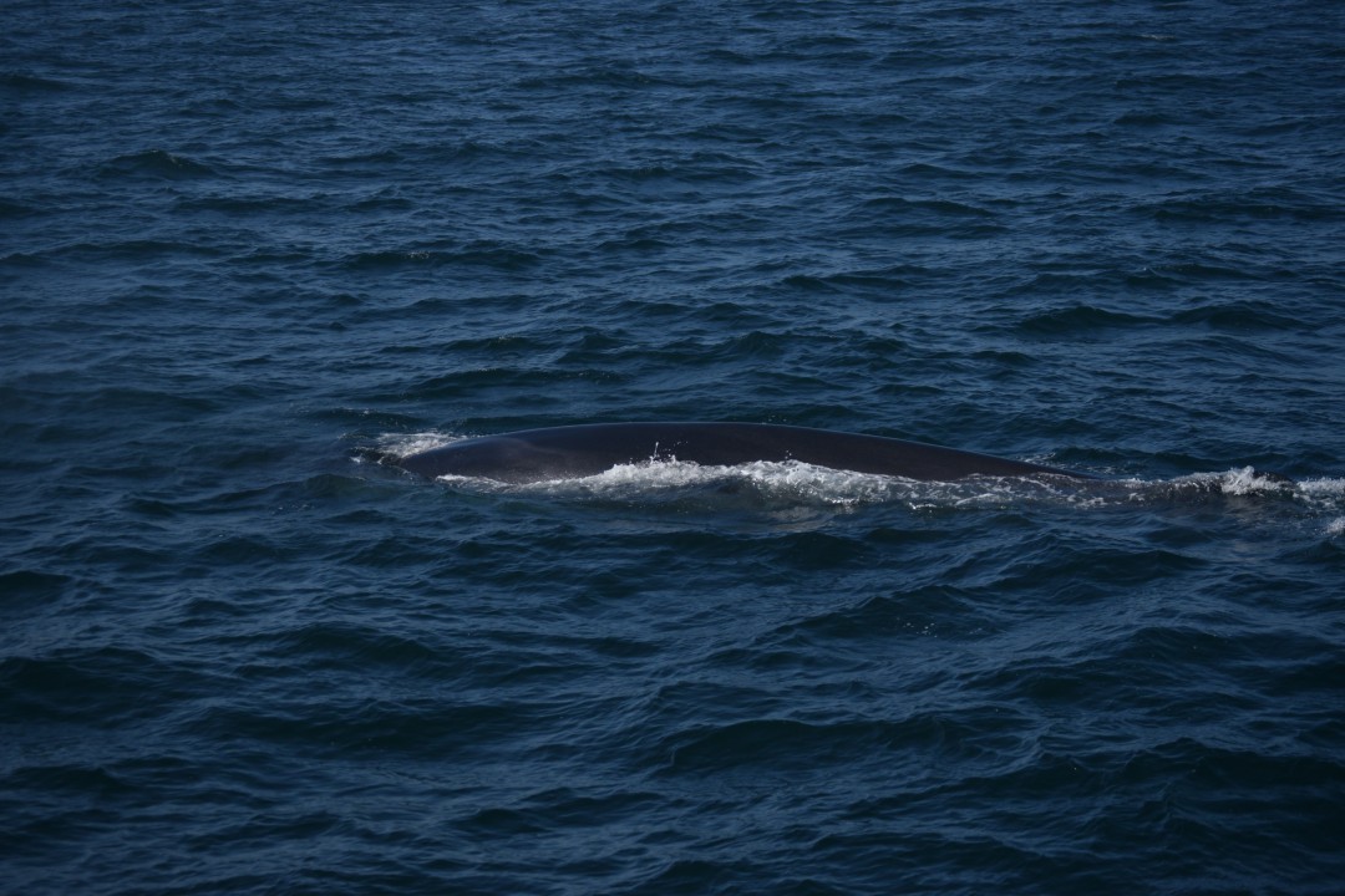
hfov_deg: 20.6
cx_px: 672
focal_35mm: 99
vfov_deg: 13.8
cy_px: 448
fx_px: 3698
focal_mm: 66
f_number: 4.2
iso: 200
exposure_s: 1/4000
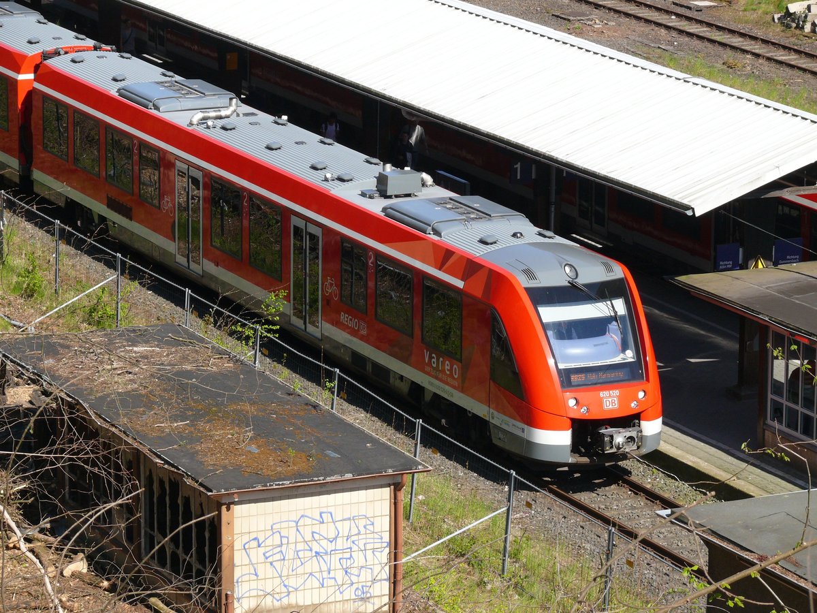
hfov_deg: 12.4
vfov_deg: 9.3
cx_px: 408
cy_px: 306
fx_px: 3753
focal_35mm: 159
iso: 100
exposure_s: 1/250
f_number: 5.6
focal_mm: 33.6
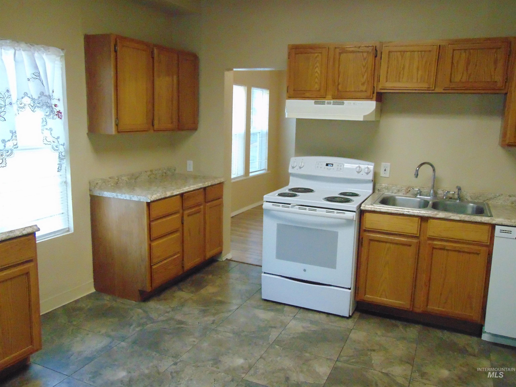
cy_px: 194
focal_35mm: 30
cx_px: 258
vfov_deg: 46.8
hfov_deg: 60.0
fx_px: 447
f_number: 3.1
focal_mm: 5.4
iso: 800
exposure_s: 1/100
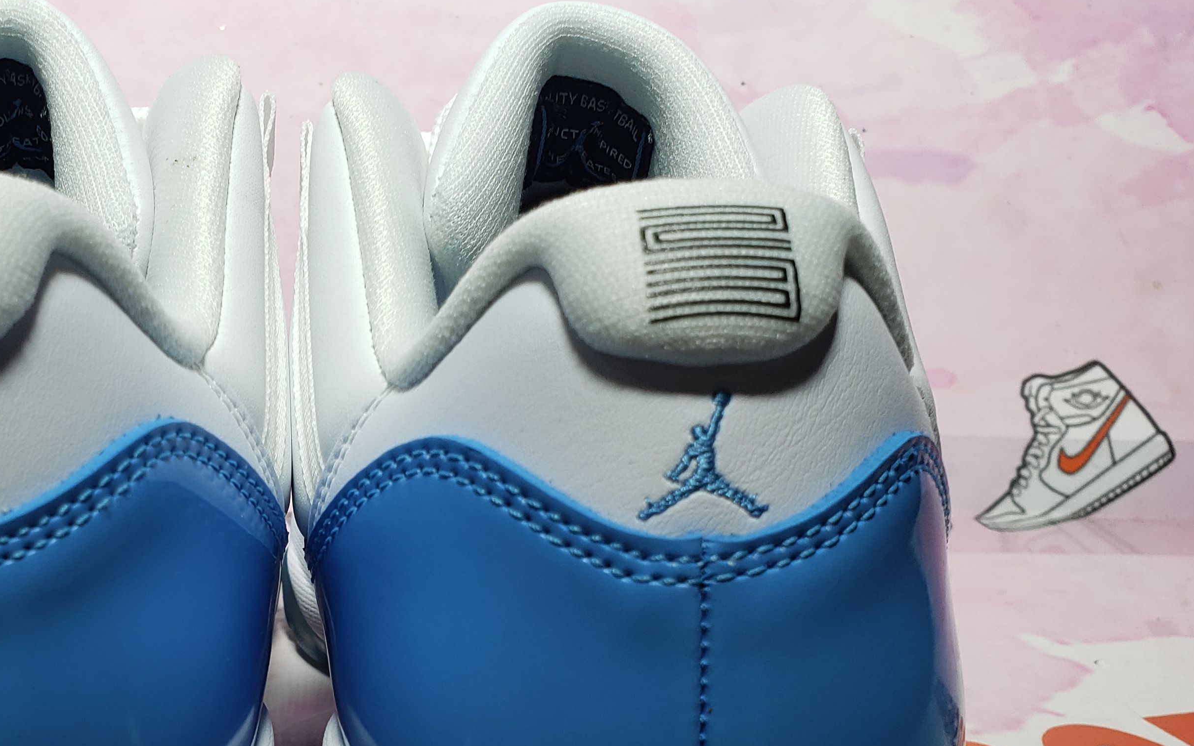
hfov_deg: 42.0
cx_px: 280
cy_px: 647
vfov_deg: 27.2
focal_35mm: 46
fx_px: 1497
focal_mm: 4.3
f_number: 2.4
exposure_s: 1/157
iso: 50
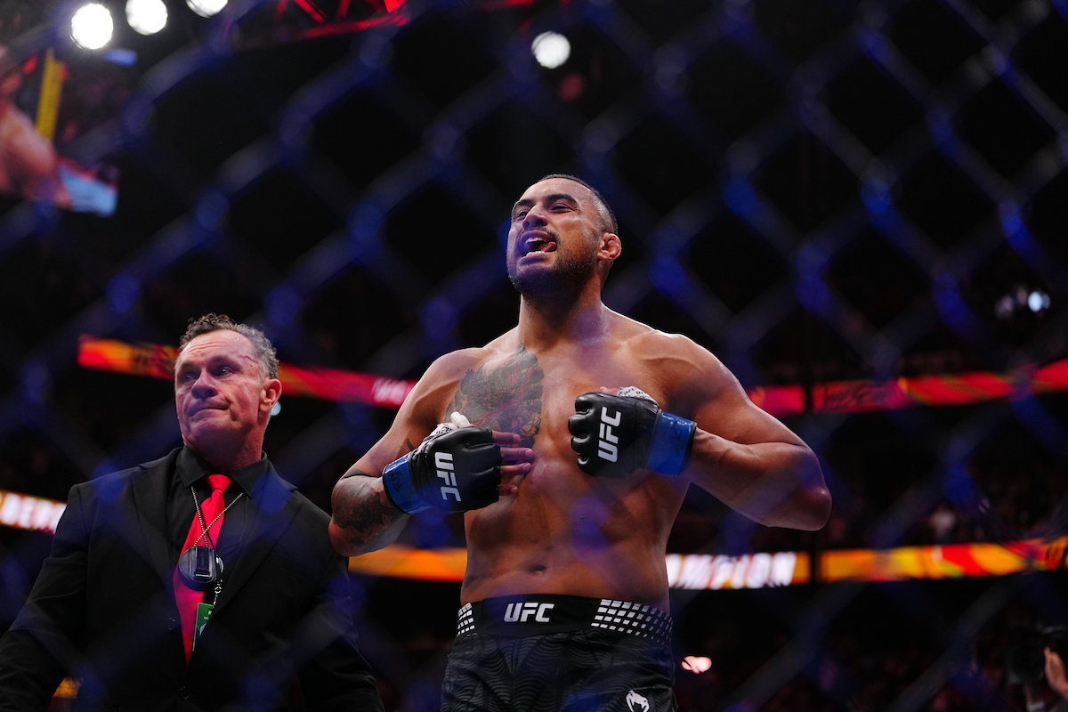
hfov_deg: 28.8
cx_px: 534
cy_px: 356
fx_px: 2077
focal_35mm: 70
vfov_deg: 19.5
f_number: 2.8
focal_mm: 70
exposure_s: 1/1250
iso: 1600
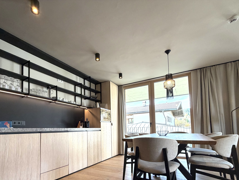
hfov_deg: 84.2
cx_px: 104
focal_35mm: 19
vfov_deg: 66.6
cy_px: 122
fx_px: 131
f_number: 2.2
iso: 200
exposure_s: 1/100
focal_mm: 2.22
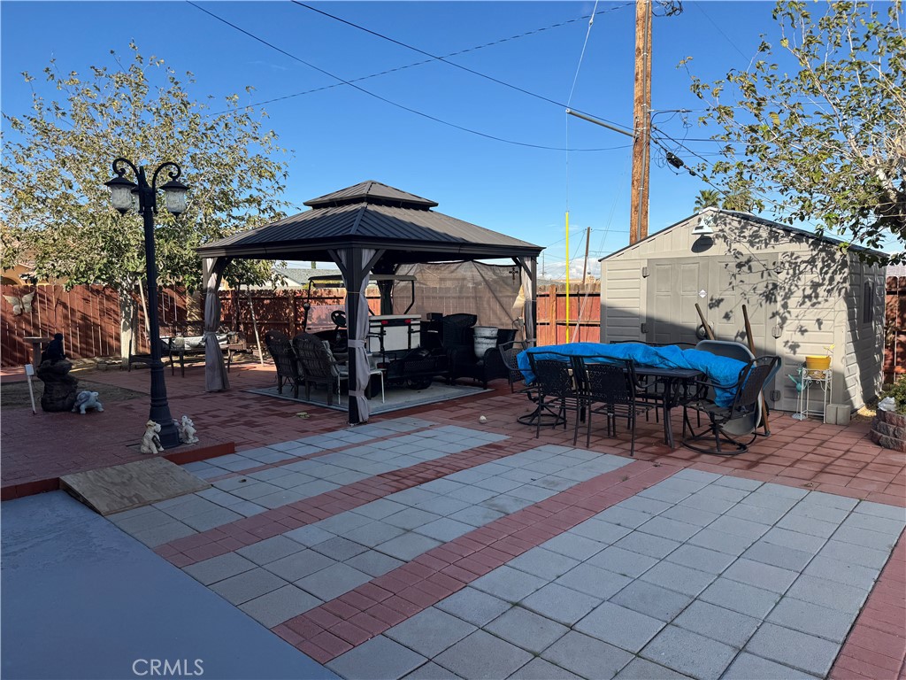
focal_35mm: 24
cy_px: 340
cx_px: 453
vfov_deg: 56.8
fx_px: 628
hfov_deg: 71.6
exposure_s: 1/3096
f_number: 1.78
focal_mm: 6.76
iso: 80
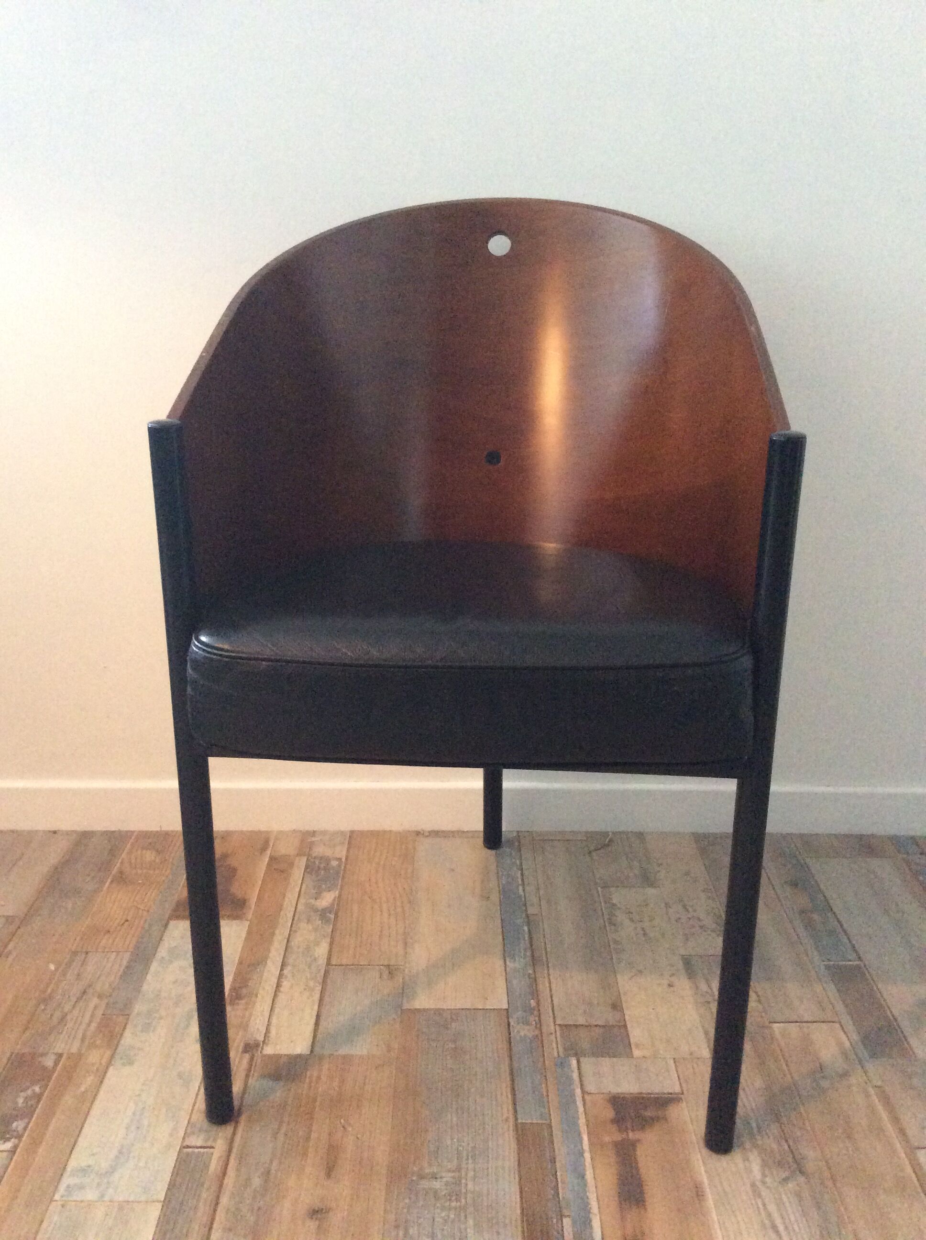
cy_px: 620
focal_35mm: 32
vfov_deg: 56.9
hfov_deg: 44.1
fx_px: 1144
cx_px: 463
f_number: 2.4
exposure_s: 1/17
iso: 400
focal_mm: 3.3
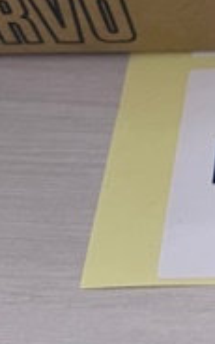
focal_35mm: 96
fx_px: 900
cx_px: 400
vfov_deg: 20.2
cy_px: -77
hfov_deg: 12.3
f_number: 1.6
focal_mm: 4.2
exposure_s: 1/50
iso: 200
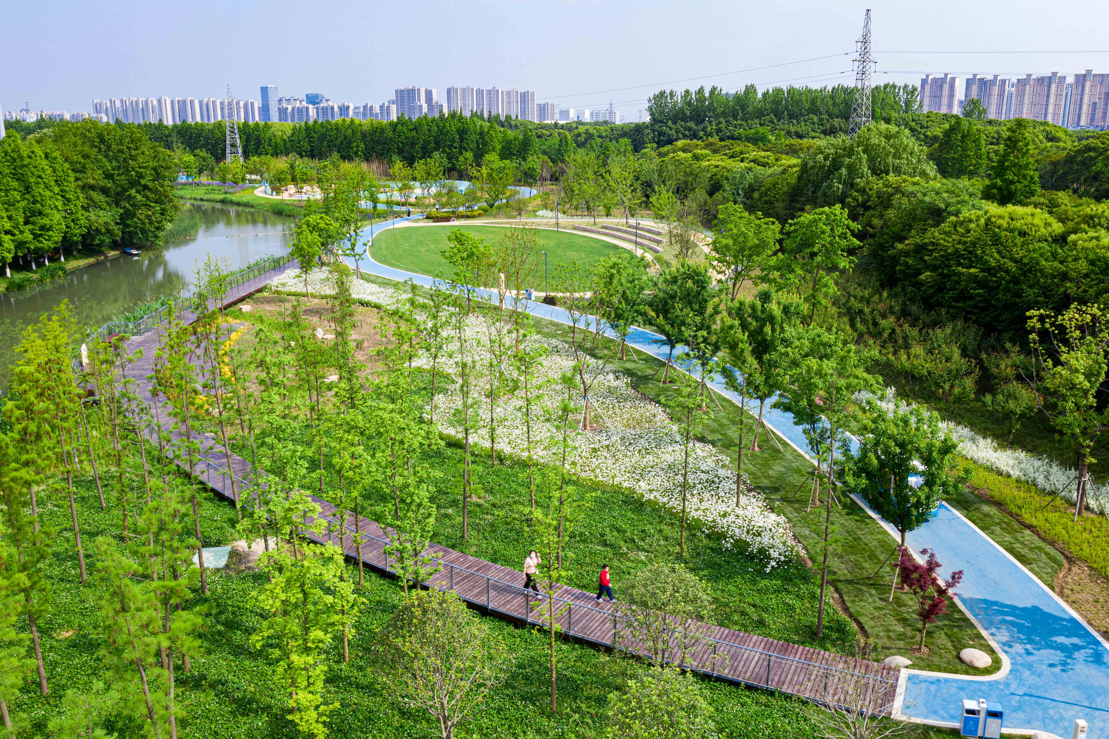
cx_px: 573
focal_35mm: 29
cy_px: 371
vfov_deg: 45.0
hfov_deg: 63.6
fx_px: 893
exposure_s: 1/160
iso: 100
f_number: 7.1
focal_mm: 10.26
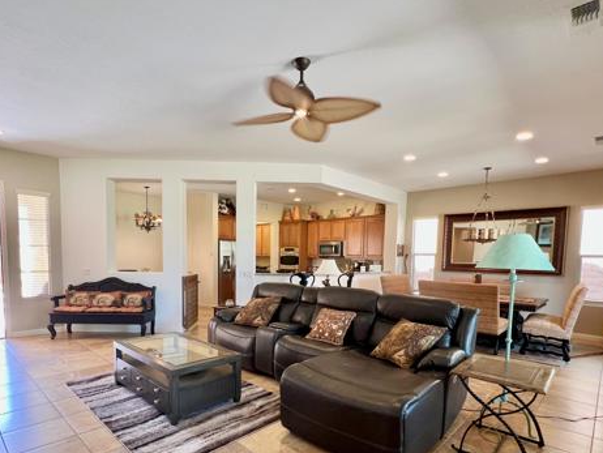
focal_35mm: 18
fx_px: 314
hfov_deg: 87.7
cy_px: 287
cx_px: 288
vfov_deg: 70.3
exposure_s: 1/60
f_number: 1.8
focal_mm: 1.57
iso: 200
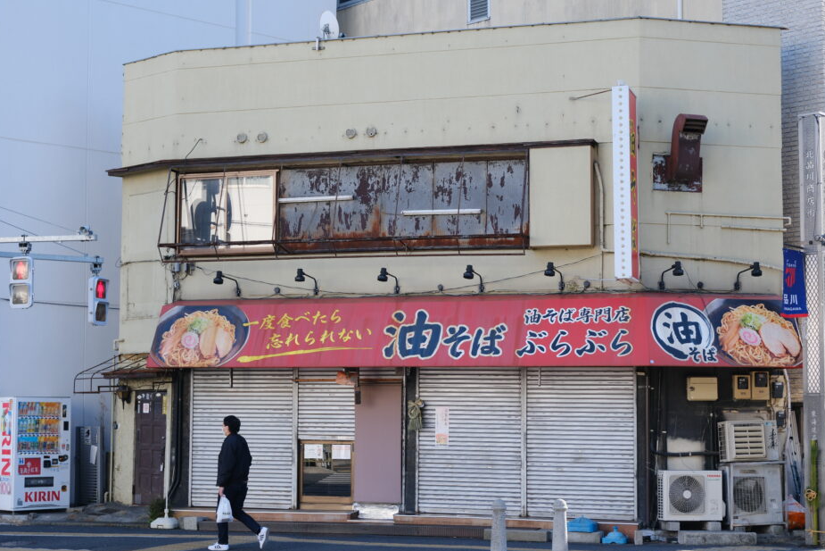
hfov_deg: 32.4
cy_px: 298
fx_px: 1421
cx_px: 436
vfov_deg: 21.9
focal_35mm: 62
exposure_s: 1/300
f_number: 4.09
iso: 250
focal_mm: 37.4
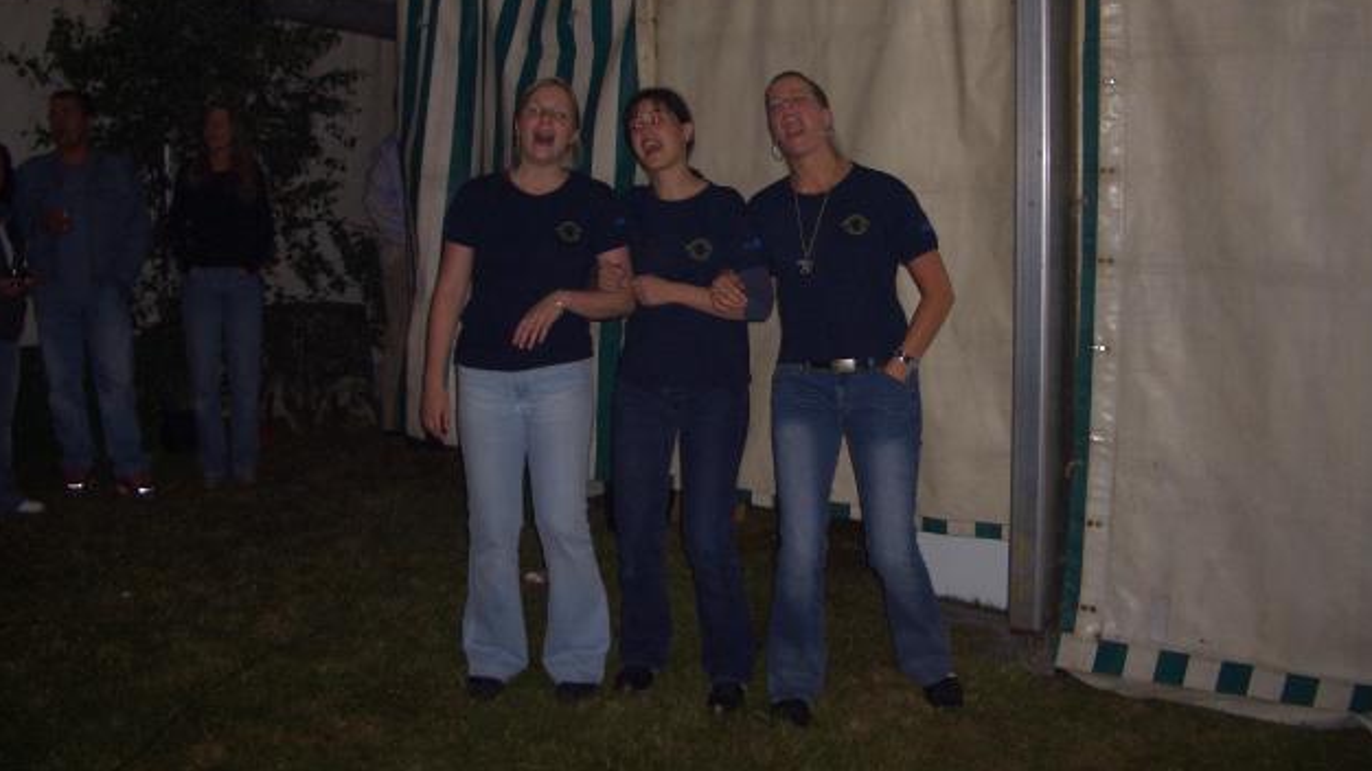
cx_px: 695
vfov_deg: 30.2
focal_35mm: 39
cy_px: 252
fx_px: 1419
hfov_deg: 51.6
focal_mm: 5.8
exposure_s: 1/60
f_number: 2.6
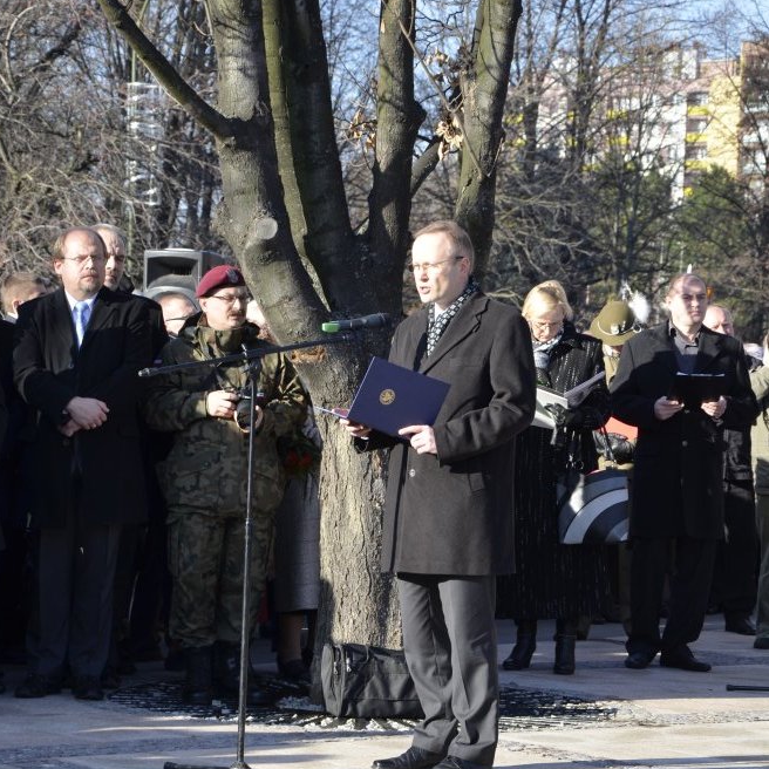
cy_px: 428
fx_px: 3217
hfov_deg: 13.6
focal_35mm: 128
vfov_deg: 13.6
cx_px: 382
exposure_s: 1/200
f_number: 7.1
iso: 200
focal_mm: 66
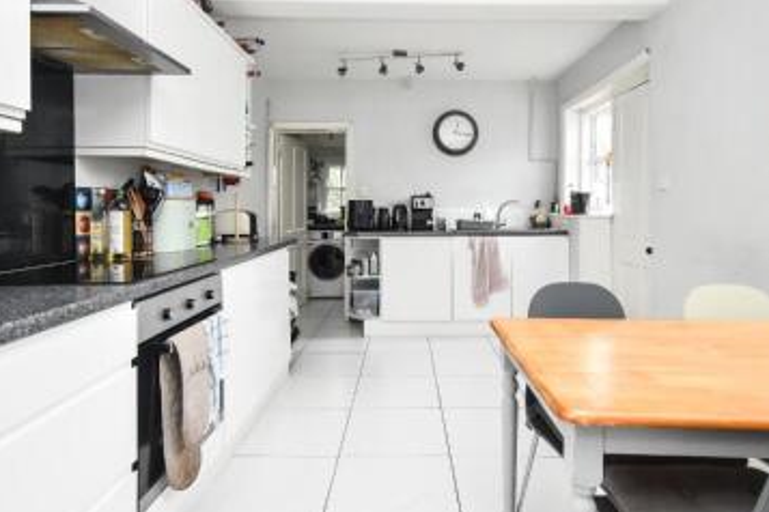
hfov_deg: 83.9
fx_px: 427
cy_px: 266
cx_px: 403
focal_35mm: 20
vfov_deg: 61.9
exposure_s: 1/60
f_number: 4.5
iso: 1250
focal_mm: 10
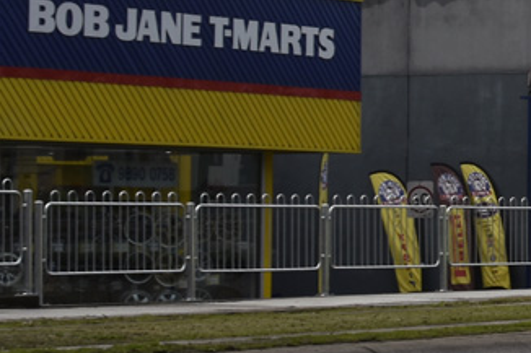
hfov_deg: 9.7
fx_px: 2953
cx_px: 974
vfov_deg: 6.8
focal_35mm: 200
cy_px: -72
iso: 100
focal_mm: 29
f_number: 10
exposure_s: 1/200
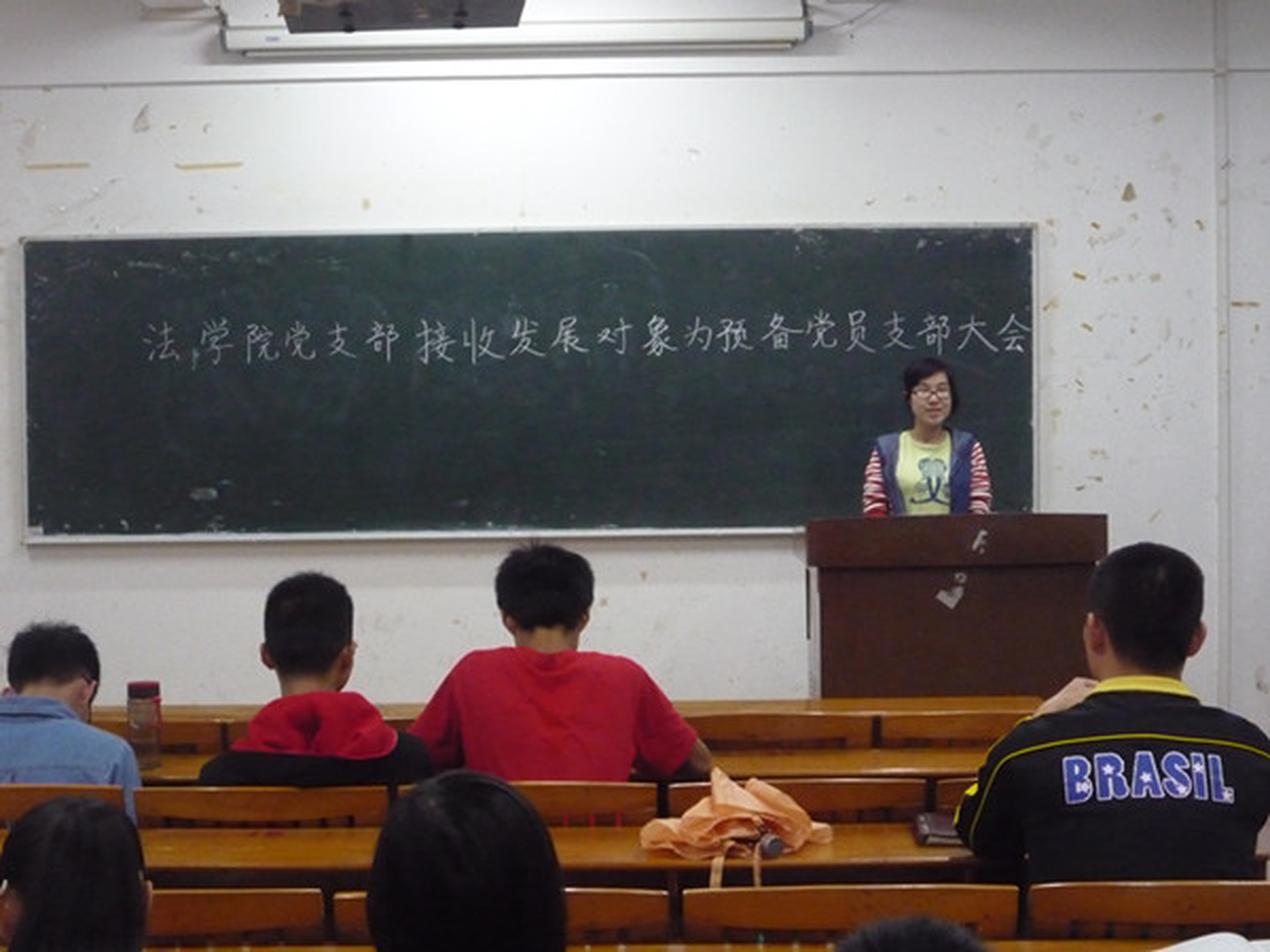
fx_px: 2275
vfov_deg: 23.7
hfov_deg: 31.2
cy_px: 476
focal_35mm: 62
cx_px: 635
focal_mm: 10.9
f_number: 5.2
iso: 800
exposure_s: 1/30
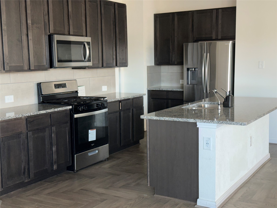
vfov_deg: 30.3
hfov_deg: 39.7
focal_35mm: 48
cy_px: 104
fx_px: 384
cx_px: 138
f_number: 1.78
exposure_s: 1/17
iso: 125
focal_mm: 6.76
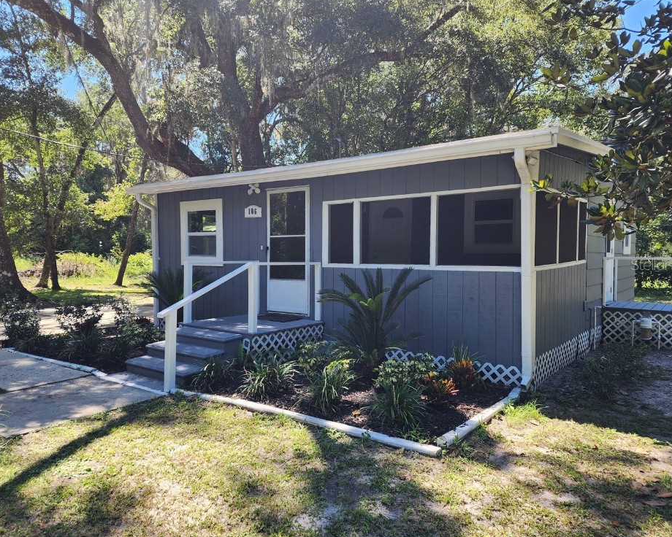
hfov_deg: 68.1
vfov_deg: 56.8
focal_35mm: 25
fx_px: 497
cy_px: 264
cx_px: 326
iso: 12
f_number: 1.8
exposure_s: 1/180
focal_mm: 6.4
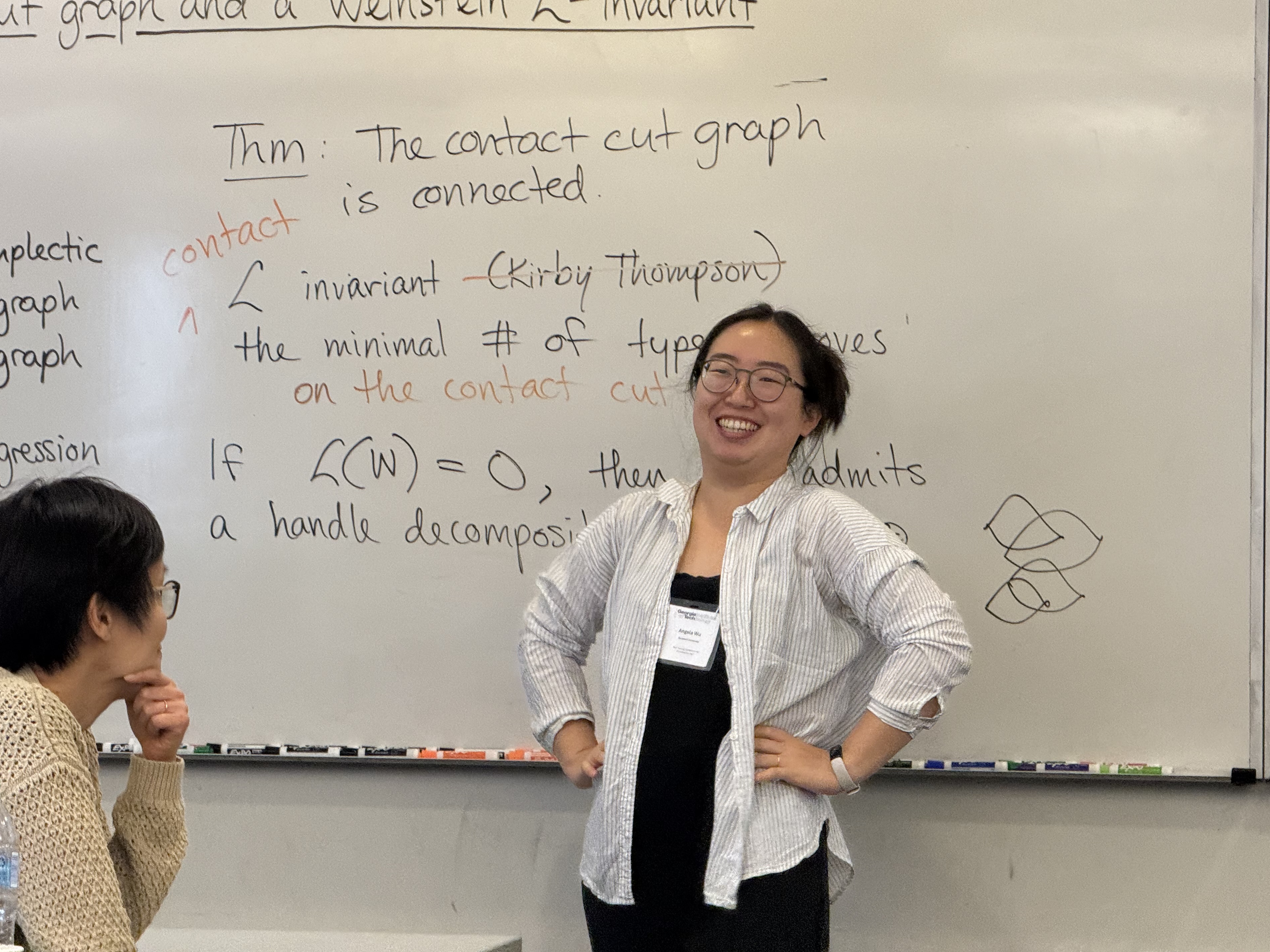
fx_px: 4659
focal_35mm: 127
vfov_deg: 11.7
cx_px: 599
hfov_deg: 15.5
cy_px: 450
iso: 400
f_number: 2.8
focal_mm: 15.66
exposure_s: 1/120
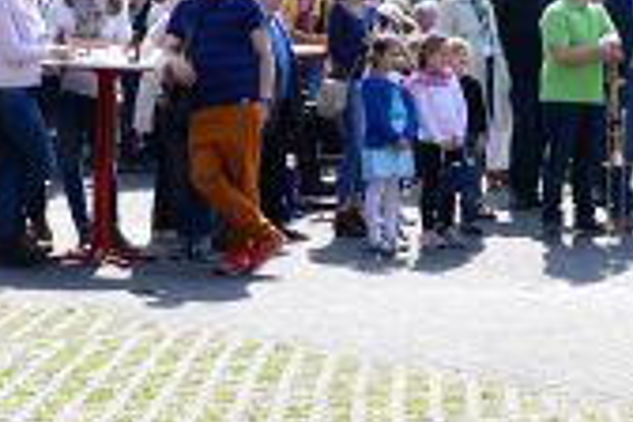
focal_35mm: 150
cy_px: -23
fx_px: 2637
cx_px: 537
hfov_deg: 13.6
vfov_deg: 9.1
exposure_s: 1/160
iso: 100
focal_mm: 35
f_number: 6.3
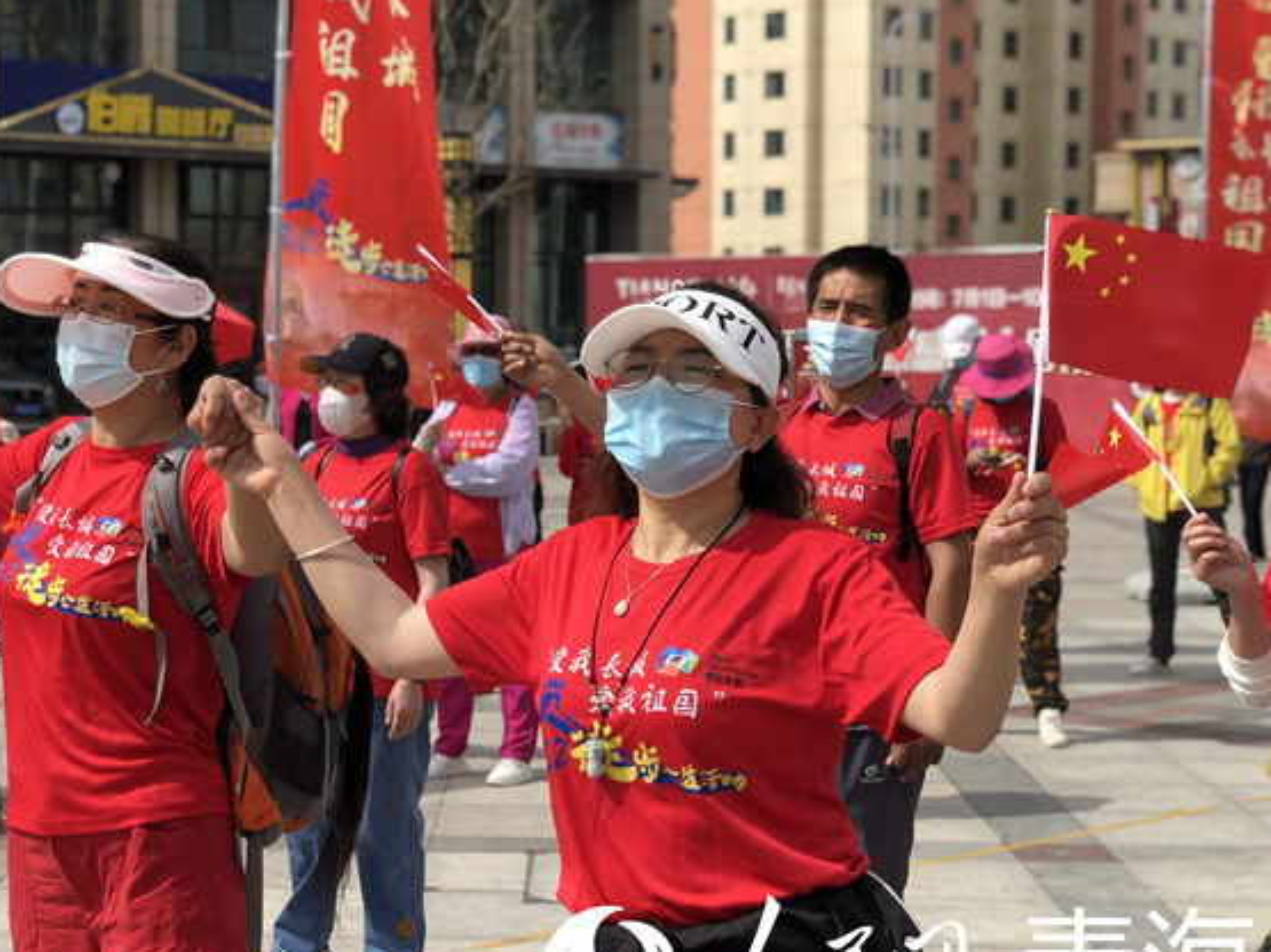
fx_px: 2753
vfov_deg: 19.6
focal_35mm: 75
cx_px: 465
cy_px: 462
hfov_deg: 25.9
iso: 16
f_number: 2.4
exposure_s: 1/889
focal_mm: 6
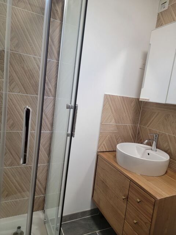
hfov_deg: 56.8
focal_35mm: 24
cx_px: 88
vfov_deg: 71.6
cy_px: 118
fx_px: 163
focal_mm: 6.7
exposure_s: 1/120
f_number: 1.8
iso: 200
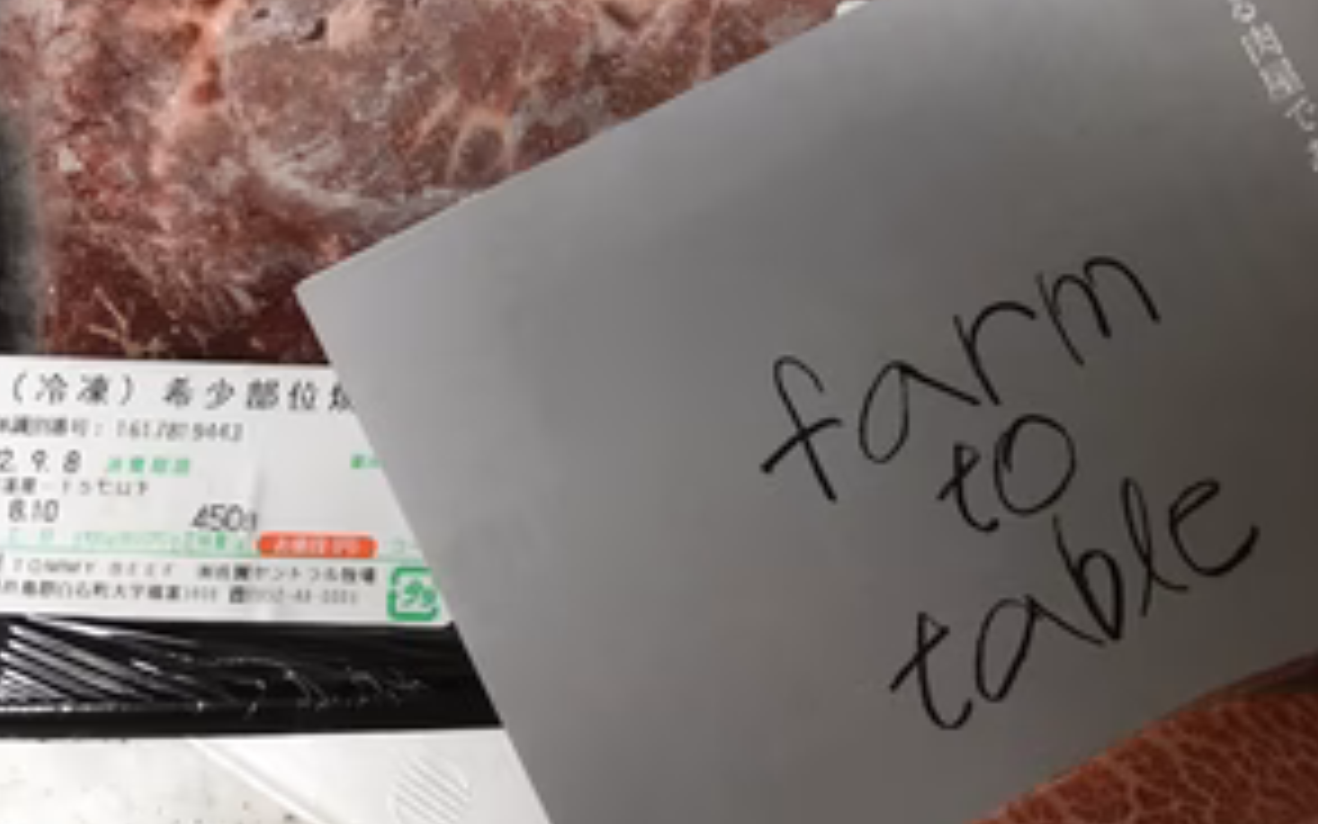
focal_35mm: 42
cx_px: 666
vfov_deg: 28.9
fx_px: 1508
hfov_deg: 47.2
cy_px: 27
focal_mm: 4.15
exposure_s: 1/30
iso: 64
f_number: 2.2
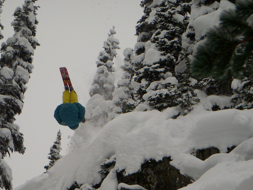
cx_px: 91
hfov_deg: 16.5
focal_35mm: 119
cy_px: 142
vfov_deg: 12.4
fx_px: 870
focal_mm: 12.6
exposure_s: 1/500
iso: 100
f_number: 3.8
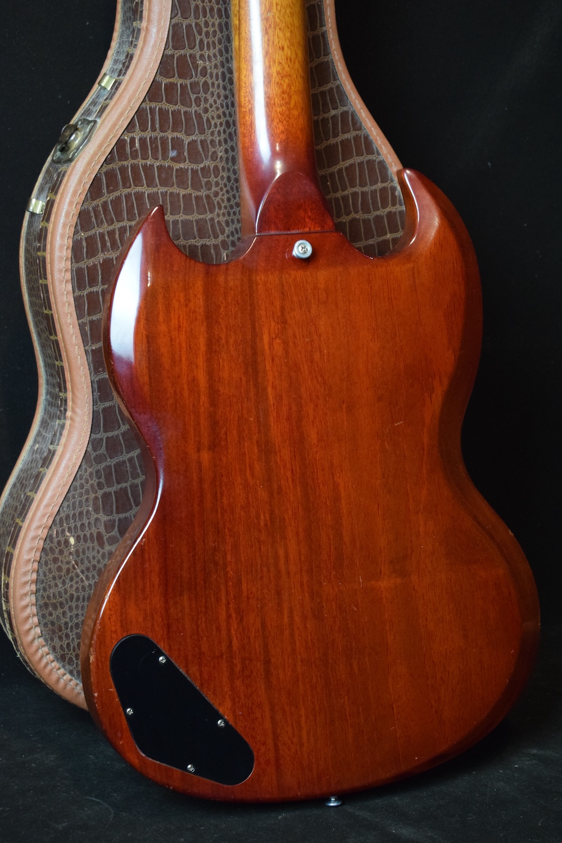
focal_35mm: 69
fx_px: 1616
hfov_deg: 19.7
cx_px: 281
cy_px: 422
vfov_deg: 29.2
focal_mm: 46
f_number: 5.3
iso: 2500
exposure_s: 1/30
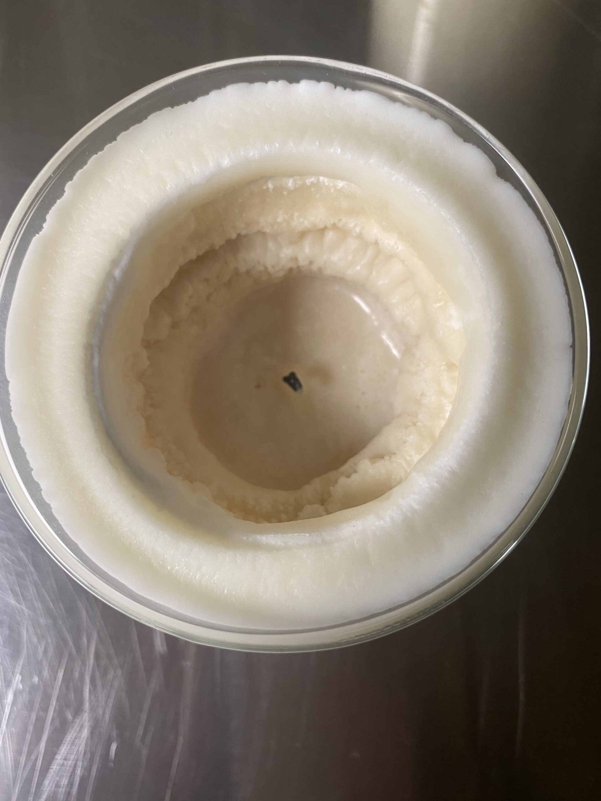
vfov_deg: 67.3
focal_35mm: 26
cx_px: 300
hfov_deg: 53.1
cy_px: 400
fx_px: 602
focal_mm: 4.25
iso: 160
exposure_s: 1/60
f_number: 1.8
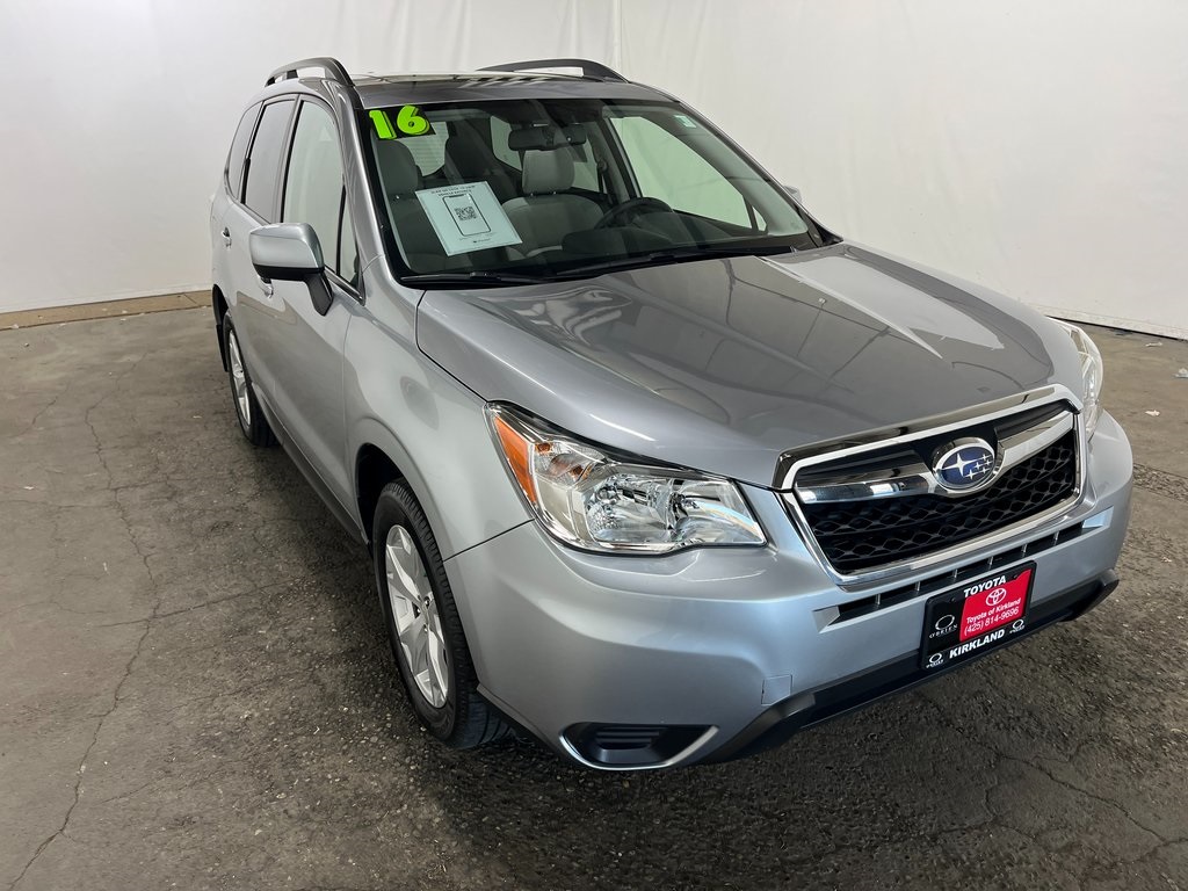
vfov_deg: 53.1
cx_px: 594
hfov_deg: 67.3
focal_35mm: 26
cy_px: 446
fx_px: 892
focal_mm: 5.1
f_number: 1.6
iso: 80
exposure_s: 1/121
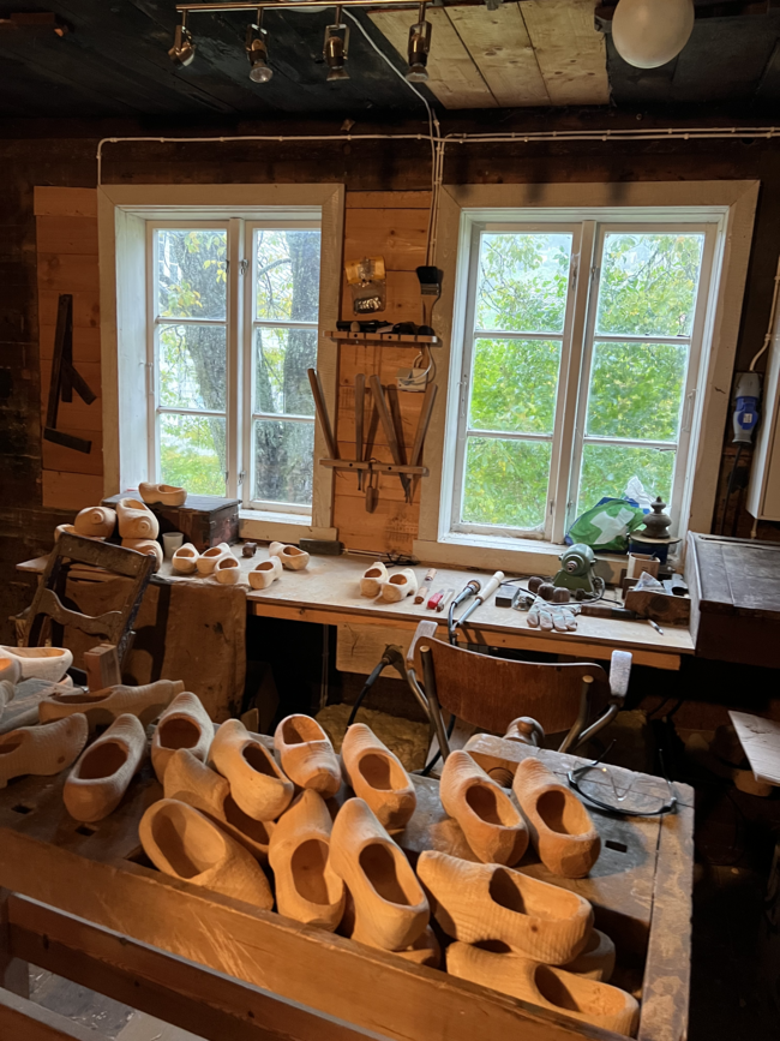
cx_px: 390
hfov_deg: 53.1
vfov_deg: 67.3
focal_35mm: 26
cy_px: 520
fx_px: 781
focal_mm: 5.7
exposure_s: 1/25
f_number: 1.5
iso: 640
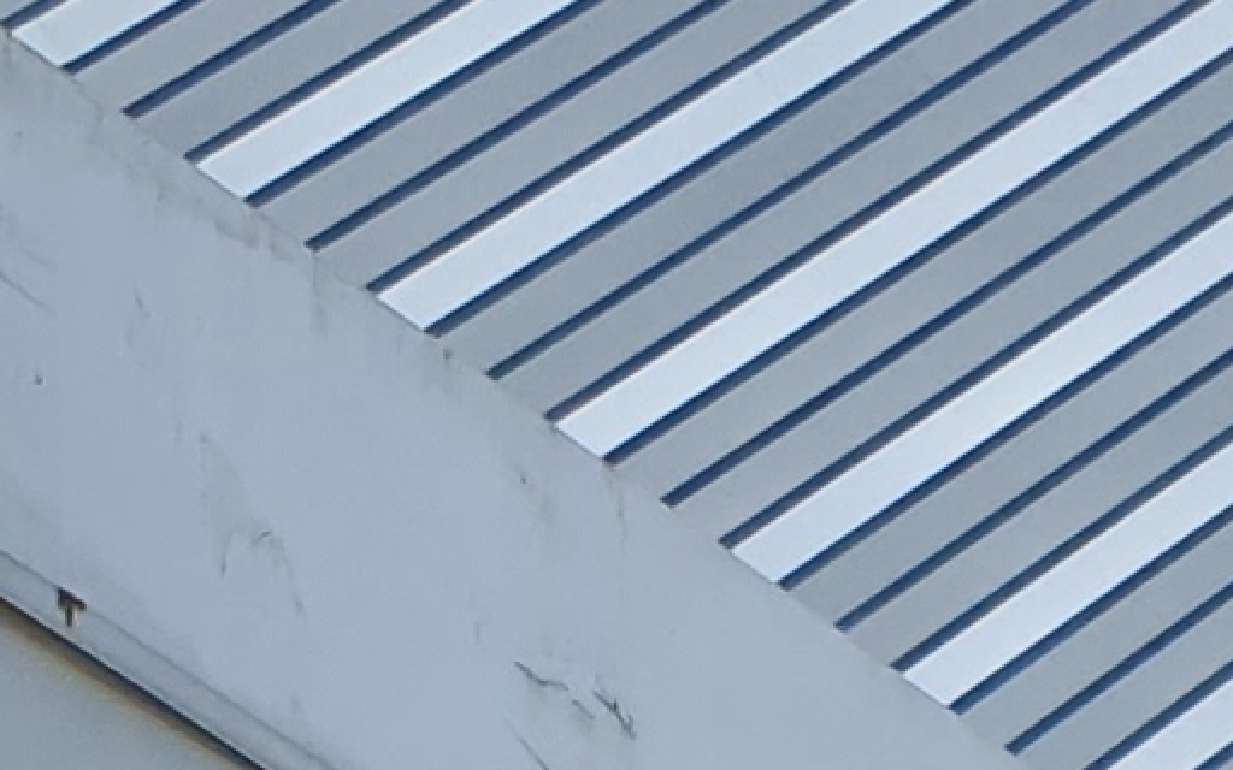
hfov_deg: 9.7
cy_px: 3051
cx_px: 366
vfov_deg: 5.3
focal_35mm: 217
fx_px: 7292
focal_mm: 4.3
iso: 50
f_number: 2.4
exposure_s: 1/898
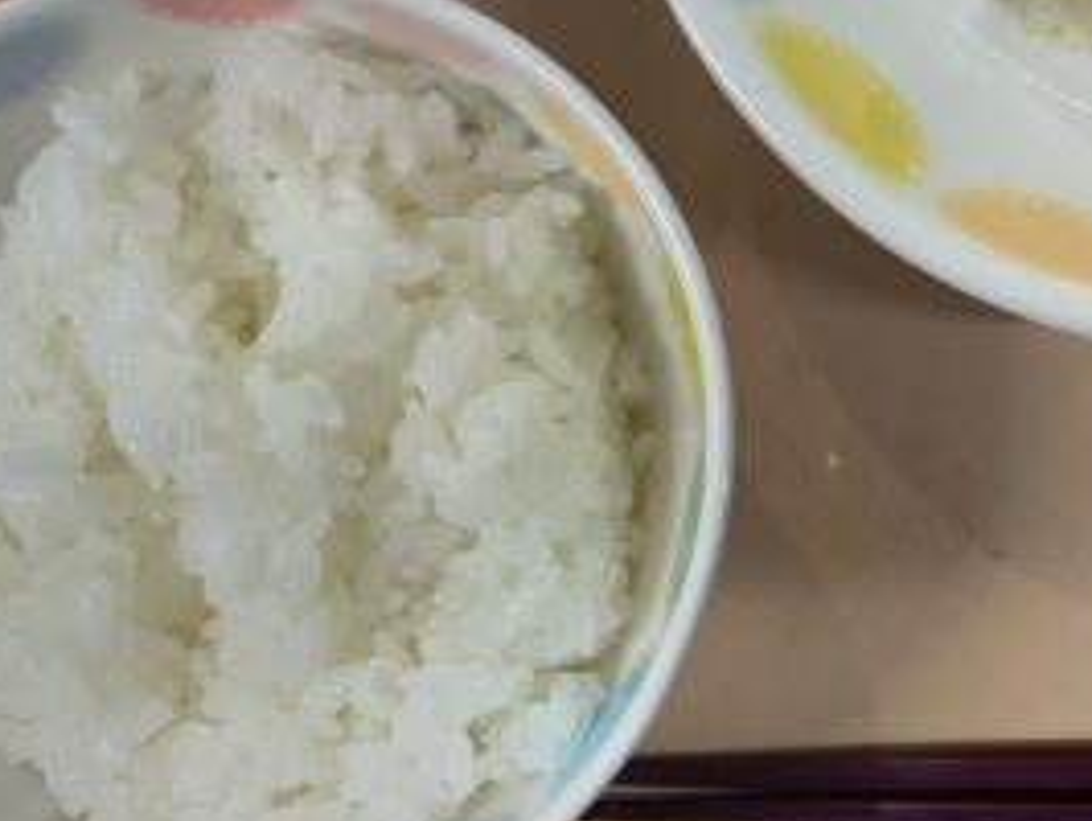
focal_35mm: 75
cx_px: 1223
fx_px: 2368
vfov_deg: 19.4
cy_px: 123
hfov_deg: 24.1
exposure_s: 1/60
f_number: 1.8
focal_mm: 4.25
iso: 50
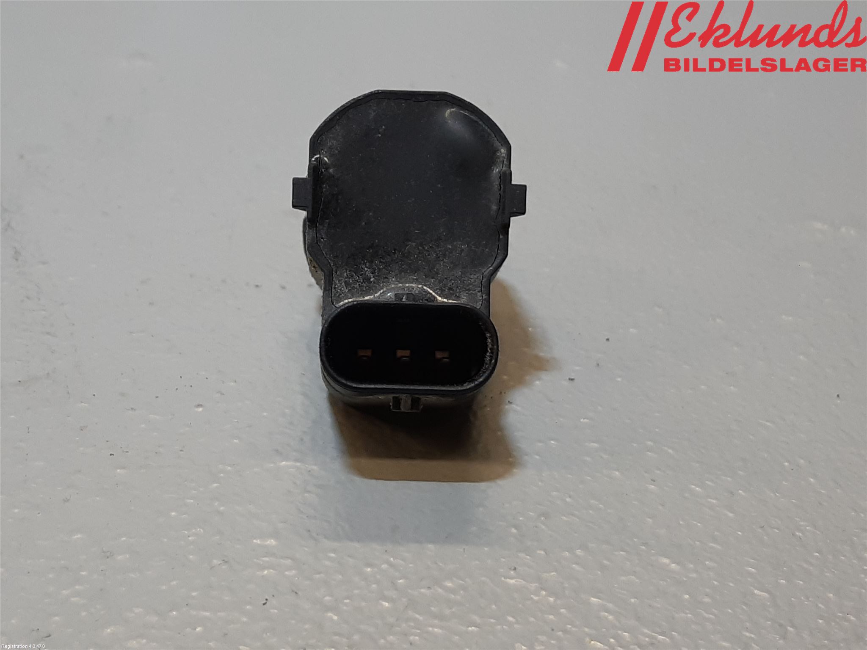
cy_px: 325
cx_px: 434
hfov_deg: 67.3
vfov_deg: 53.1
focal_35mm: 26
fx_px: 651
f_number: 1.7
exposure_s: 1/100
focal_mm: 3.93
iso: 80
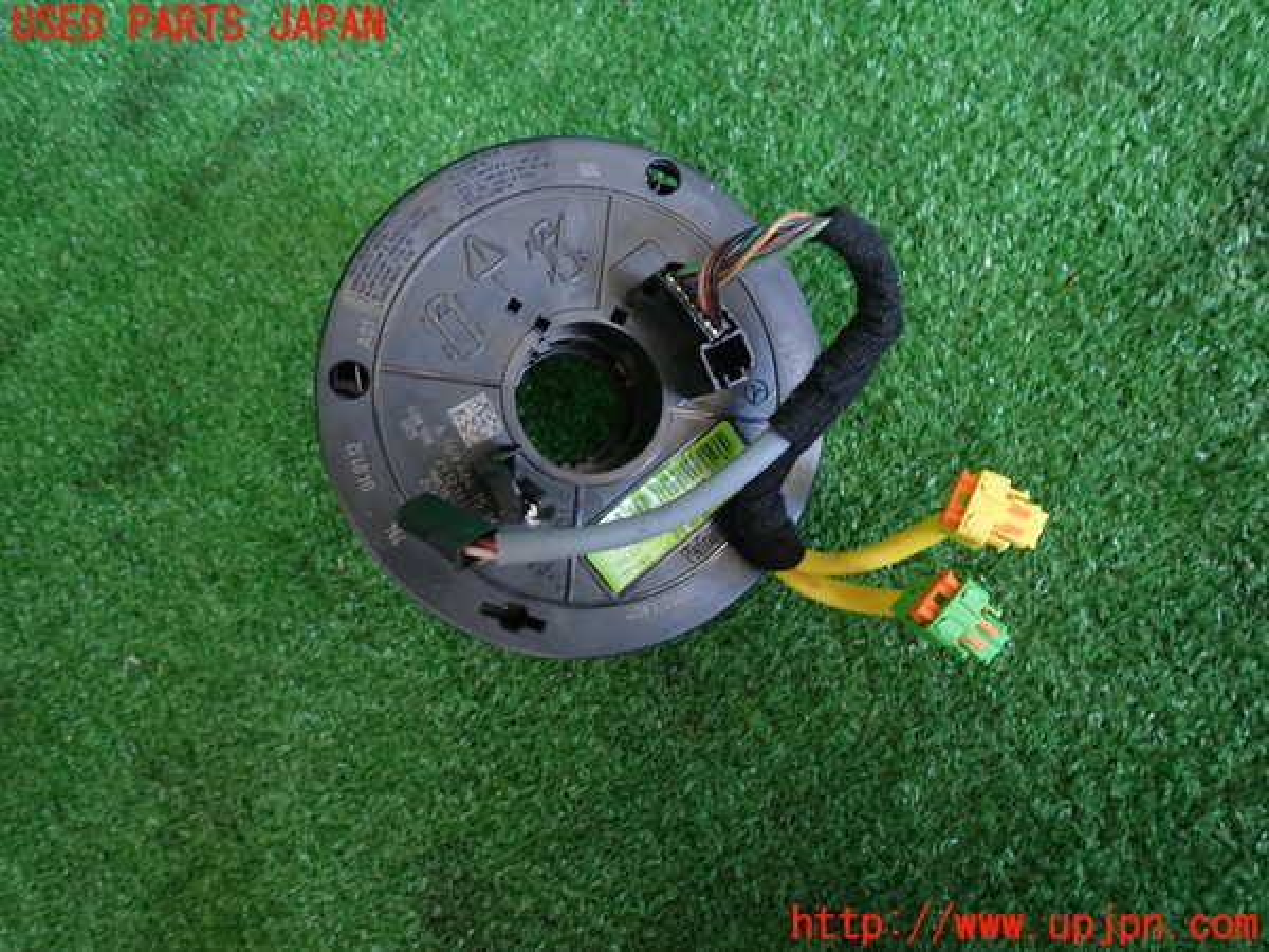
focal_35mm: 25
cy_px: 476
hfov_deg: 69.4
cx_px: 634
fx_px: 916
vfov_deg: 54.9
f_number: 2
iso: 200
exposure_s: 1/40
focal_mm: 4.5
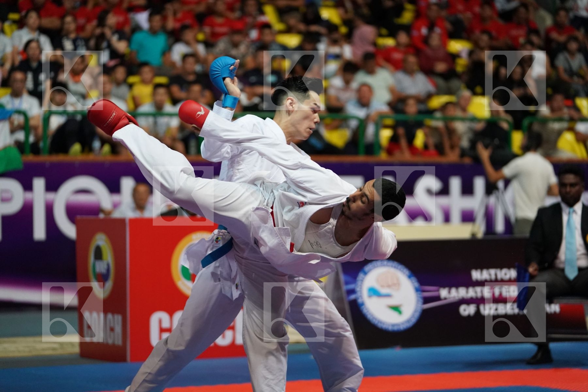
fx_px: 2172
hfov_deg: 15.4
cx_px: 294
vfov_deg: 10.3
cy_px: 196
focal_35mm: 133
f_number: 2.8
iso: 4000
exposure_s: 1/1000
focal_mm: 133
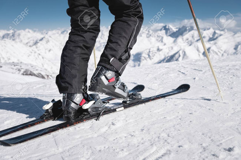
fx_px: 268
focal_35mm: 40
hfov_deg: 48.5
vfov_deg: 33.3
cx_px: 120
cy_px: 80
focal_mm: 40
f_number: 5
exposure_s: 1/1000
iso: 50
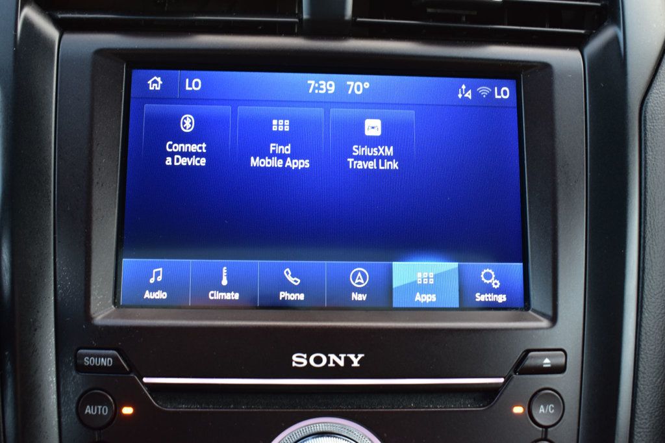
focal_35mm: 40
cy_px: 222
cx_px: 332
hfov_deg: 47.9
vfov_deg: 33.0
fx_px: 748
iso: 400
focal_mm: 27
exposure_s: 1/20
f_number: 6.3
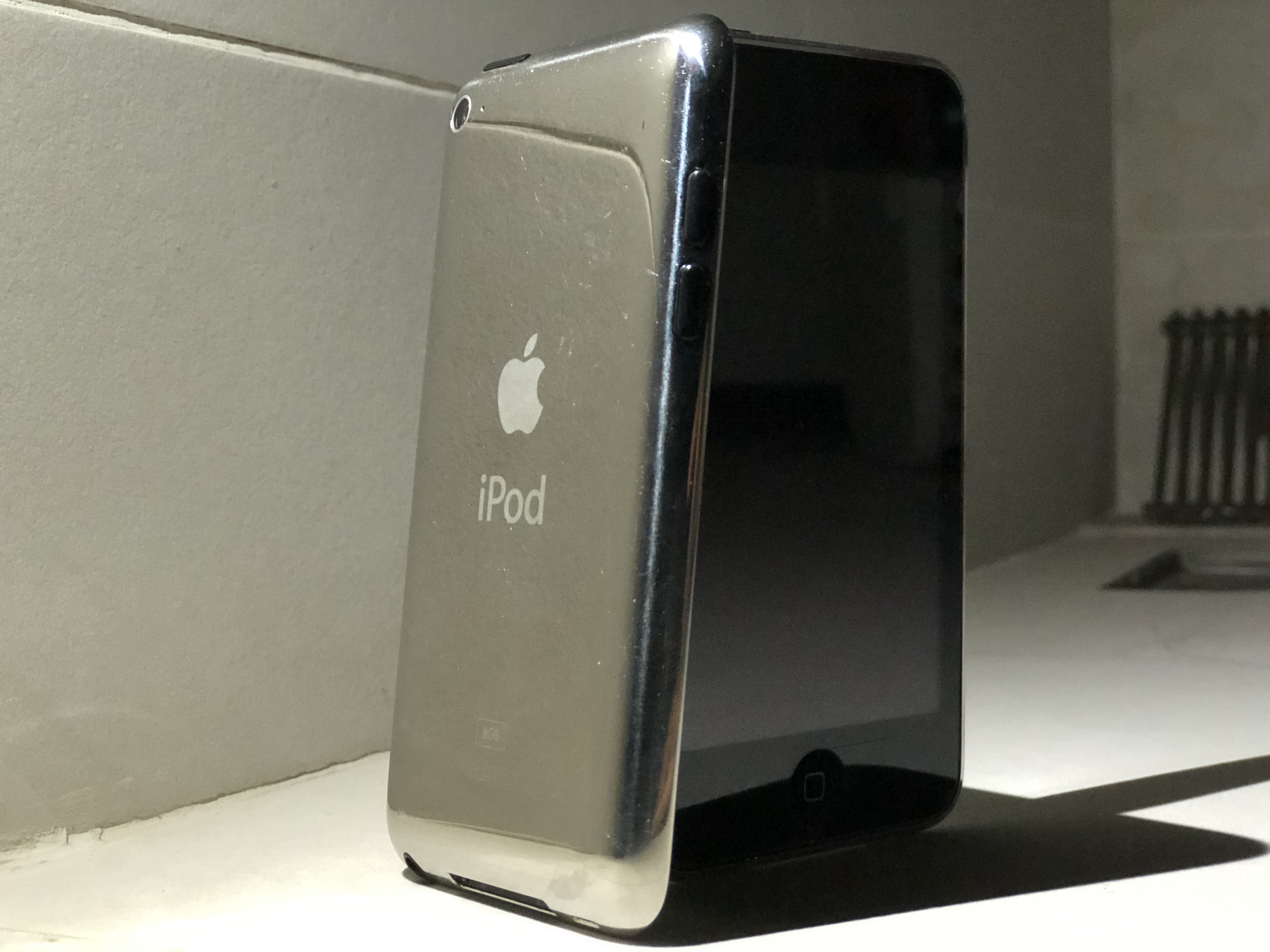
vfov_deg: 25.7
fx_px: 2091
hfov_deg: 33.8
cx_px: 635
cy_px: 476
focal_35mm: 57
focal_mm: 6.6
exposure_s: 1/30
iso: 1250
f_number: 2.8
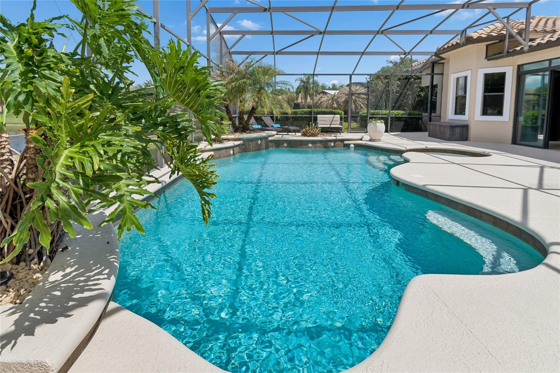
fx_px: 233
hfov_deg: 100.4
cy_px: 186
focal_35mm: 15
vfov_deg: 77.3
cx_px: 280
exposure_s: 1/800
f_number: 7.1
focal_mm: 10
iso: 100
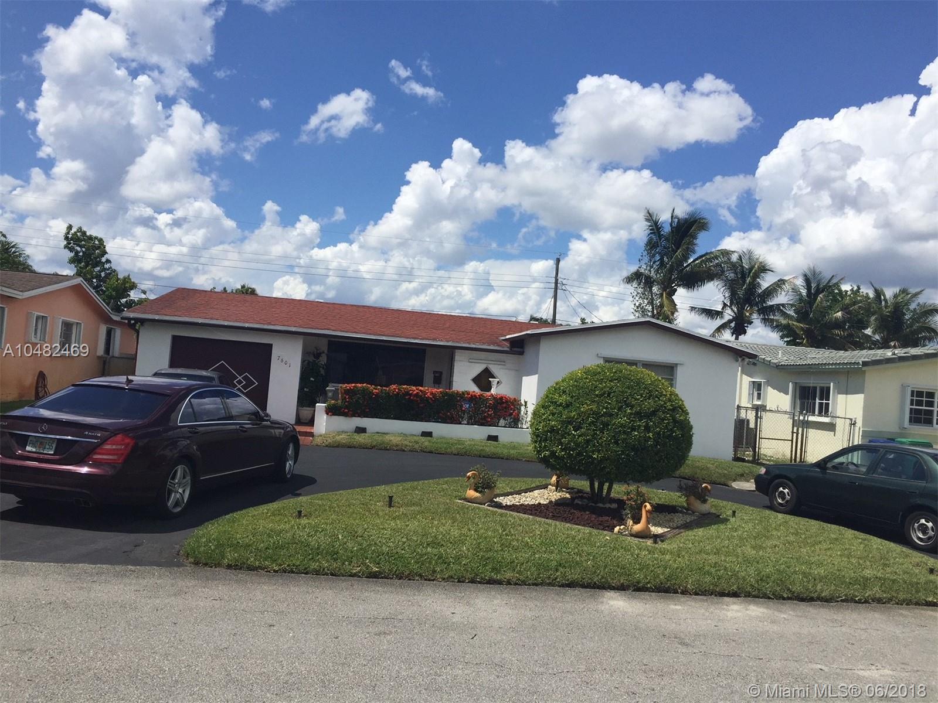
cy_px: 352
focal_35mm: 29
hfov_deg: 61.7
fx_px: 786
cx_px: 469
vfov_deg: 48.2
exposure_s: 1/4405
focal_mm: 4.15
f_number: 2.2
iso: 32
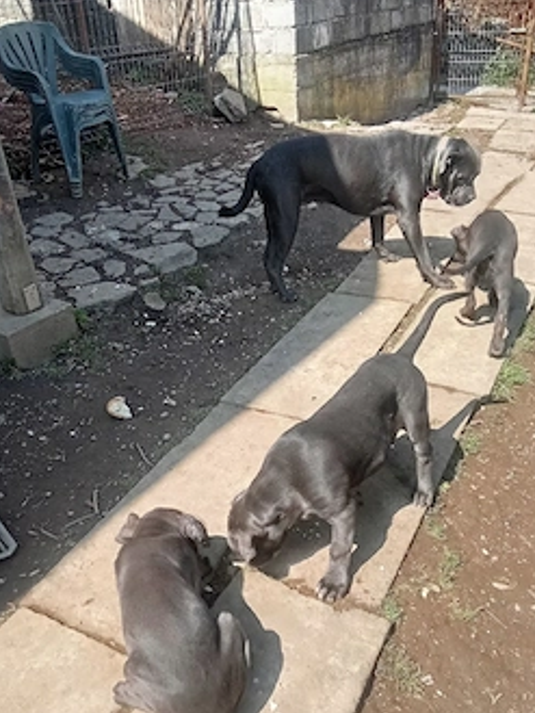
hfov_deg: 41.8
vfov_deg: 53.6
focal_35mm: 34
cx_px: 277
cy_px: 427
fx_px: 700
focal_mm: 2.78
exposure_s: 1/714
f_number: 2
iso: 100
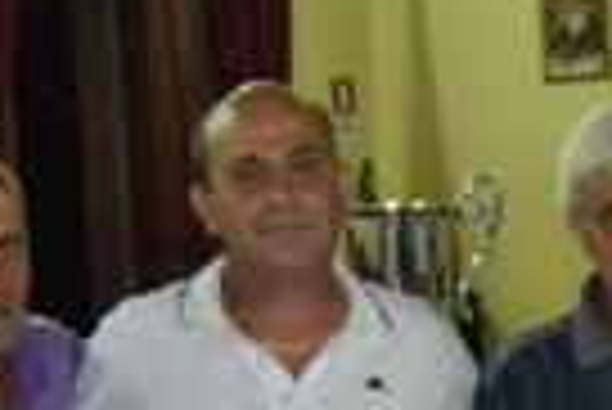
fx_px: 2538
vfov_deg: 8.8
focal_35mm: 149
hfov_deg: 13.4
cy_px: 755
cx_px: 720
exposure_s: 1/60
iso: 3200
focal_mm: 23
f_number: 3.8
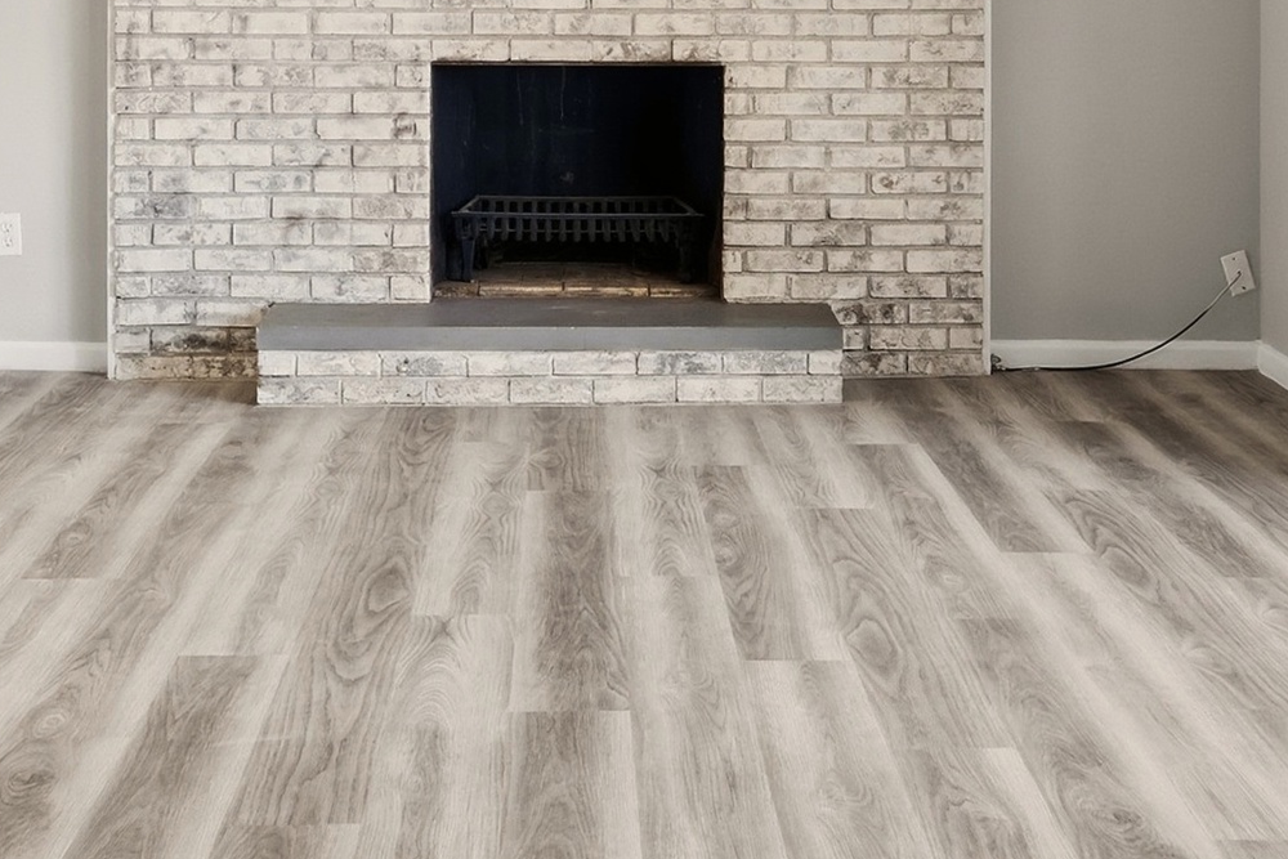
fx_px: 1932
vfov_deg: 23.9
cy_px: -9
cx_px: 594
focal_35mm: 54
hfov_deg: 36.8
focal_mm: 12
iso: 400
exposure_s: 1/125
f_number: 9
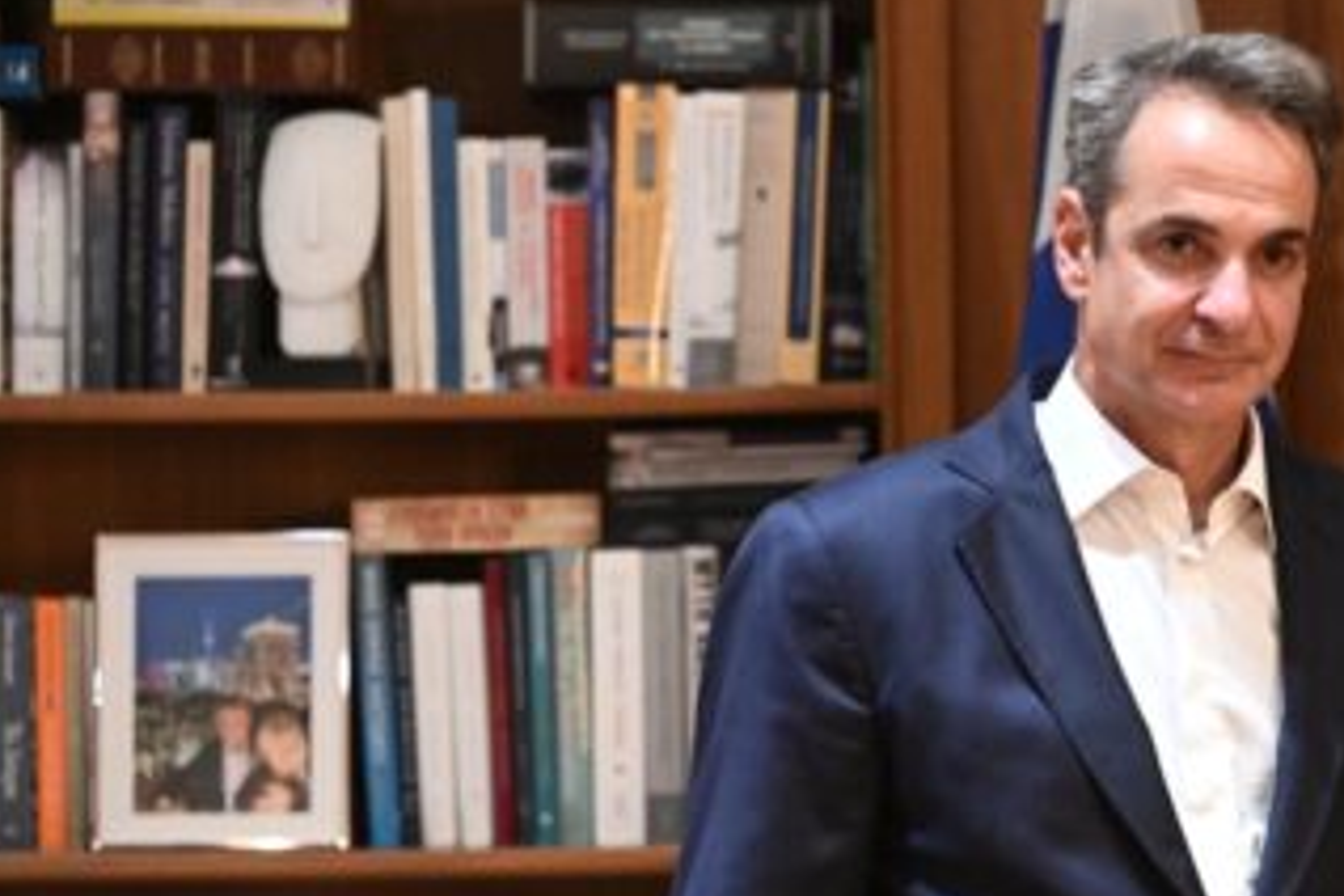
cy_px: 676
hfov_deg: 8.1
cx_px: 1179
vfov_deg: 5.4
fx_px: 9519
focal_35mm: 255
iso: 6400
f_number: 3.5
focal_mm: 135
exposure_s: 1/200
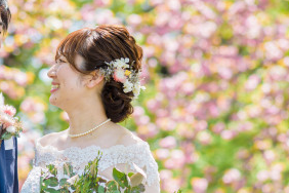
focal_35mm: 241
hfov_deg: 8.5
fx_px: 1935
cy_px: 116
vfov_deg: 5.7
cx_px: 108
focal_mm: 85
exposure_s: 1/500
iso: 100
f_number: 3.2
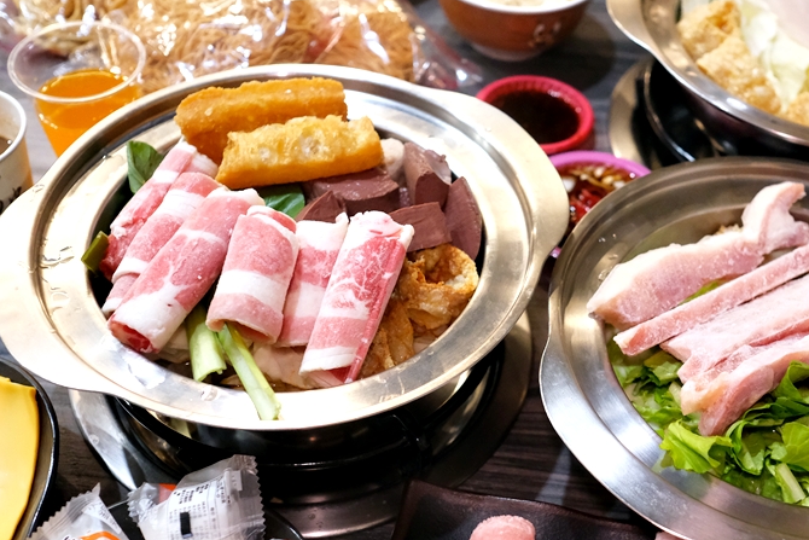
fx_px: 1056
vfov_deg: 28.5
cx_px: 502
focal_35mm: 47
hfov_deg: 41.6
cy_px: 343
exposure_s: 1/250
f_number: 3.2
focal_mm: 23
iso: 6400
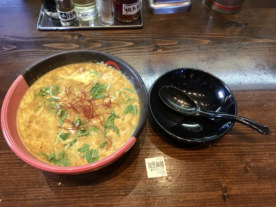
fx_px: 231
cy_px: 104
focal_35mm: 29
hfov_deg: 61.7
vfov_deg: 48.2
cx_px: 138
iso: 100
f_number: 2.2
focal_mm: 4.15
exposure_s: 1/30
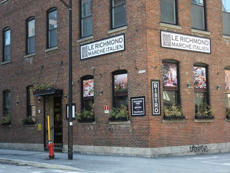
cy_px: 86
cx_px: 115
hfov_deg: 29.8
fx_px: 432
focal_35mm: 65
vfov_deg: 22.6
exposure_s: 1/80
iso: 100
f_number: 3.5
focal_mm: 11.7
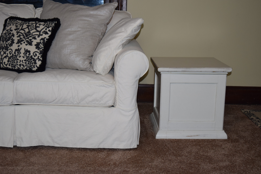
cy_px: 87
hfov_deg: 35.0
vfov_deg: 23.8
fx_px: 414
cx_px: 130
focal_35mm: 57
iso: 800
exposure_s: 1/80
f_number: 4.8
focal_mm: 38
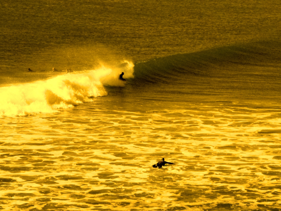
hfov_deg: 9.8
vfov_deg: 7.4
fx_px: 1640
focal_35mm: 202
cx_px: 140
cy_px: 106
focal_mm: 21.5
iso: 400
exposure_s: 1/1300
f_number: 6.4
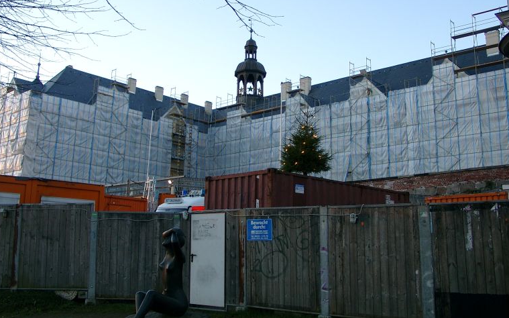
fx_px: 527
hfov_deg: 51.6
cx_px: 259
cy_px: 119
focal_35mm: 38
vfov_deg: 33.4
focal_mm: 7.13
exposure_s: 1/111
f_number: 2.8
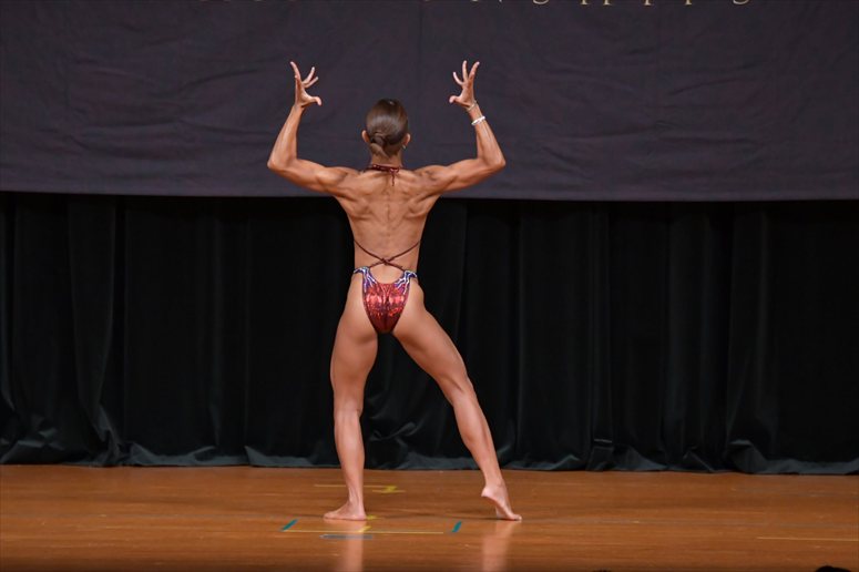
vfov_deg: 5.1
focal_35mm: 270
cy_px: 286
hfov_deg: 7.6
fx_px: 6439
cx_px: 430
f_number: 5.6
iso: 4000
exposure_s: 1/400
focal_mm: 180
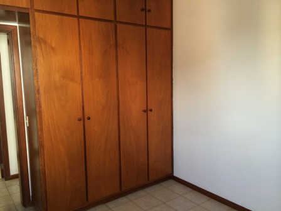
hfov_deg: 60.0
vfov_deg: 46.8
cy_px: 106
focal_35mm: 30
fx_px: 244
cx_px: 140
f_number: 2.2
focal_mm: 4.12
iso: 250
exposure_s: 1/30
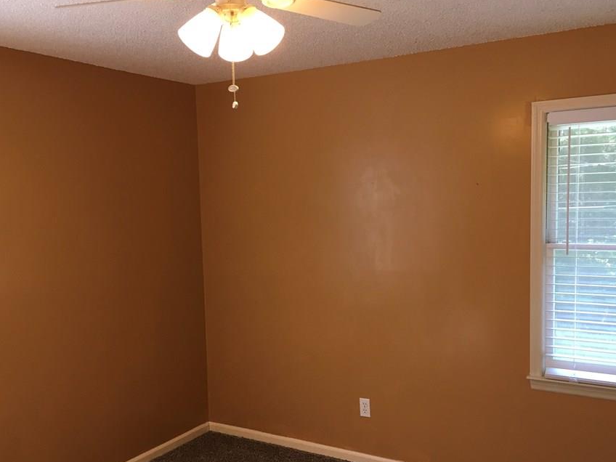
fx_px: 623
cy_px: 252
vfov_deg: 40.7
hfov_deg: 52.6
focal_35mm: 35
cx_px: 313
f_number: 2.2
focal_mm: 4.15
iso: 32
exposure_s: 1/30
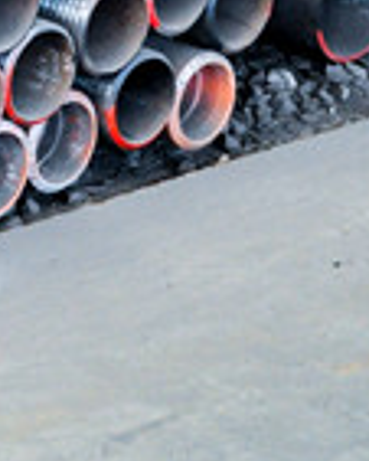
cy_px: -131
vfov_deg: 11.5
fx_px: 2236
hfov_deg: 8.1
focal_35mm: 164
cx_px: -725
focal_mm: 22
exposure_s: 1/30
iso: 1600
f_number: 5.6
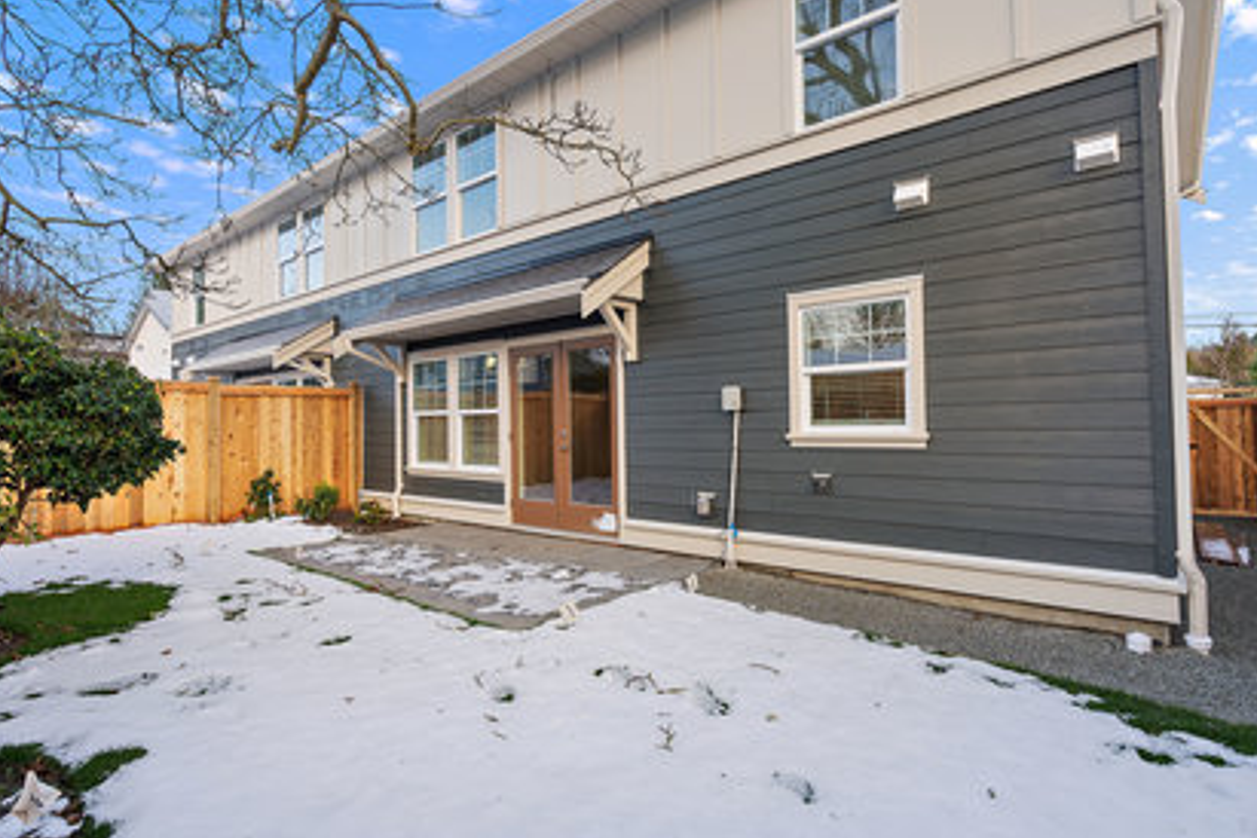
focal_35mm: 18
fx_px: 628
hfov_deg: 90.0
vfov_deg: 67.4
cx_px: 628
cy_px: 404
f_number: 8
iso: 250
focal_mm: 17
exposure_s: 1/10
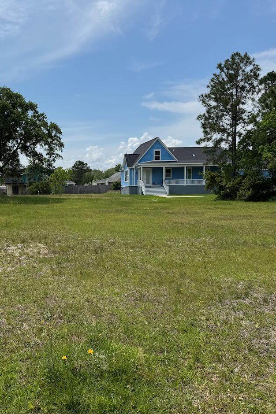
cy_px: 207
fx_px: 391
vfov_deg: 55.8
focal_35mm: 34
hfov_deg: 37.5
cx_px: 56
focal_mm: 6.76
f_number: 1.78
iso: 80
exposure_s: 1/7092
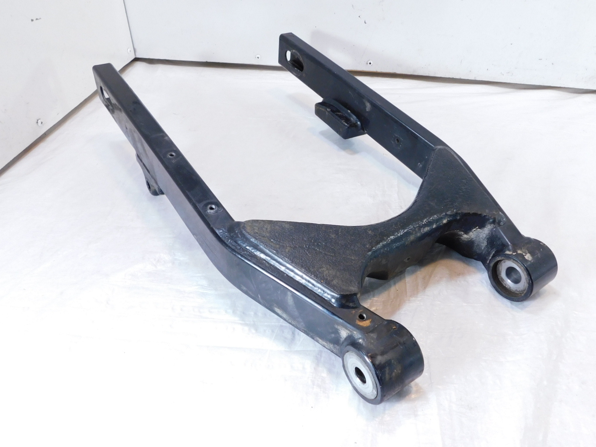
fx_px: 465
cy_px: 230
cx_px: 332
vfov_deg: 51.3
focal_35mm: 27
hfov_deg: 65.1
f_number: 3
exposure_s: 1/30
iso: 180
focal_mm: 4
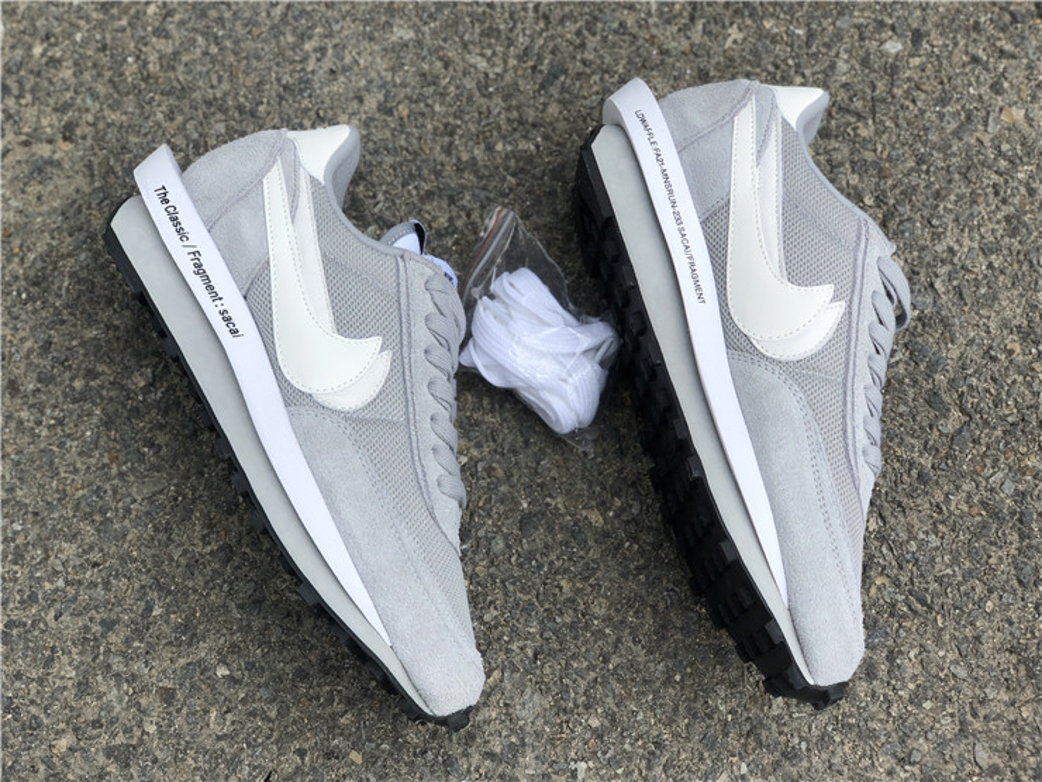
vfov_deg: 28.0
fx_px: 1565
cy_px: 391
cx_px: 521
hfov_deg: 36.8
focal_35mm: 52
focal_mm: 6
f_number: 2.4
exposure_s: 1/257
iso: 16
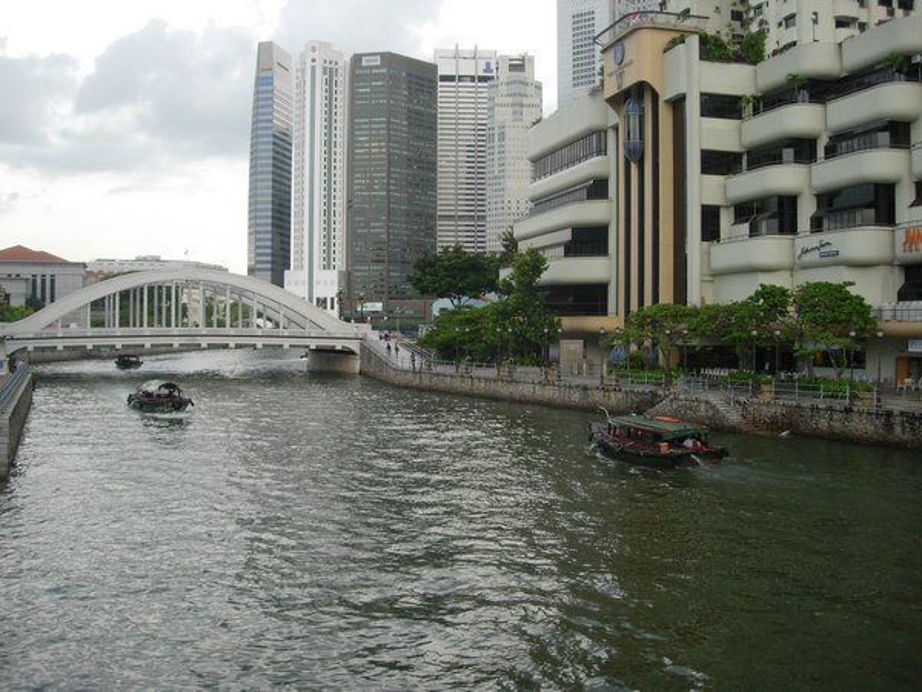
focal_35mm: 38
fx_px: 1012
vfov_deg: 37.7
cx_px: 461
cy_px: 346
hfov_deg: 49.0
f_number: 2.8
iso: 79
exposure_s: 1/418
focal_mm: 7.8
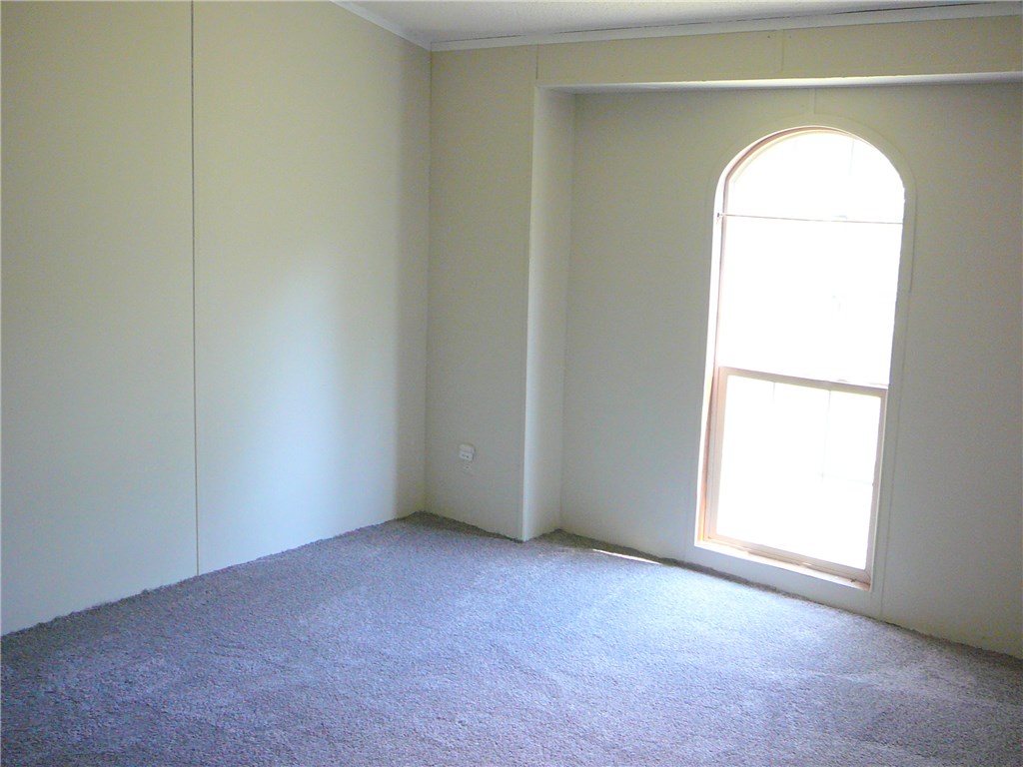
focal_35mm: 35
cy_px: 384
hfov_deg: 52.6
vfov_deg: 40.7
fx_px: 1034
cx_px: 512
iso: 200
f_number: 2.8
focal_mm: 5.2
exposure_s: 1/30
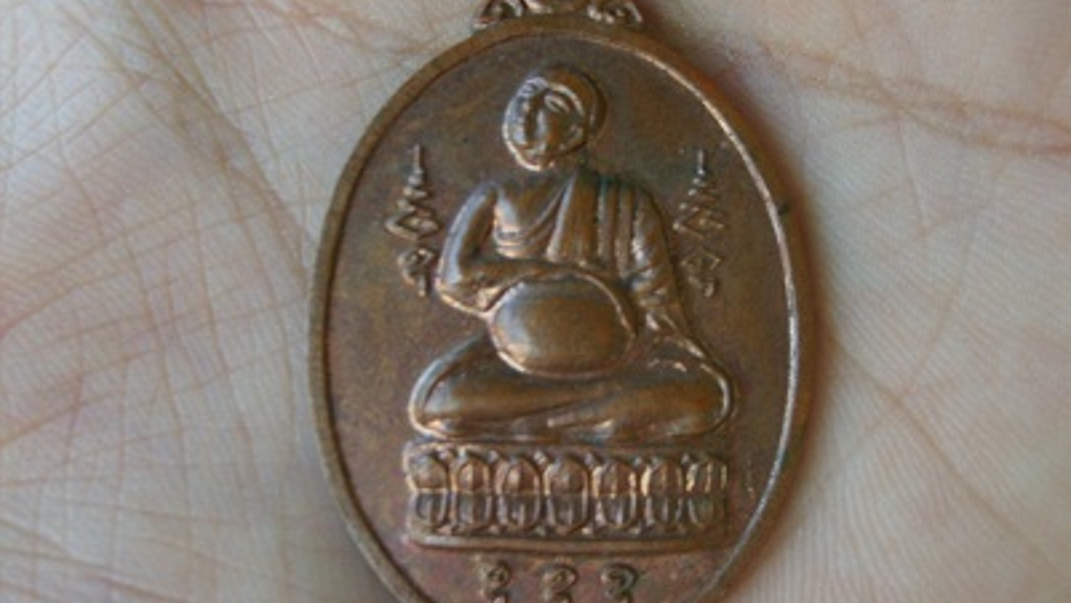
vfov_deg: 30.5
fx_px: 1108
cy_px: 293
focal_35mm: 39
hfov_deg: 51.6
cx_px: 545
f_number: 2.8
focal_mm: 5.8
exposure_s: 1/45
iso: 50
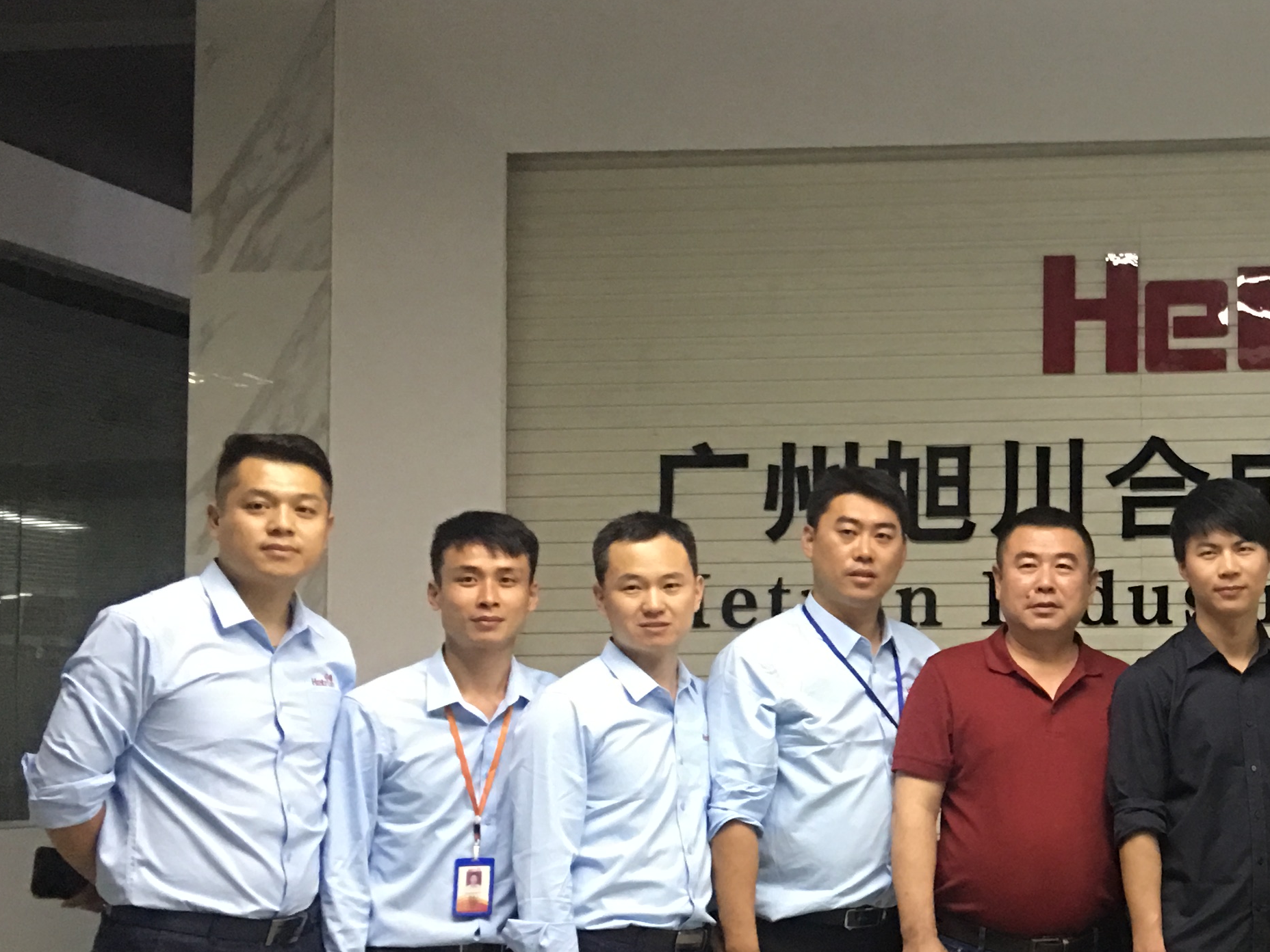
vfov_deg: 23.2
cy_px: 604
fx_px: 2311
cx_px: 1296
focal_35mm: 63
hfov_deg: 28.6
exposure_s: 1/8
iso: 100
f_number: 2.2
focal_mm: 4.15
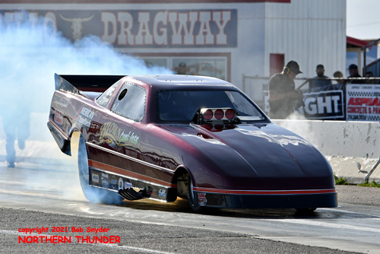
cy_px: 127
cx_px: 190
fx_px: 3168
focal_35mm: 300
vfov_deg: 4.6
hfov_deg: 6.9
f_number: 5.6
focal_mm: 200
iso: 160
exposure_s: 1/1250
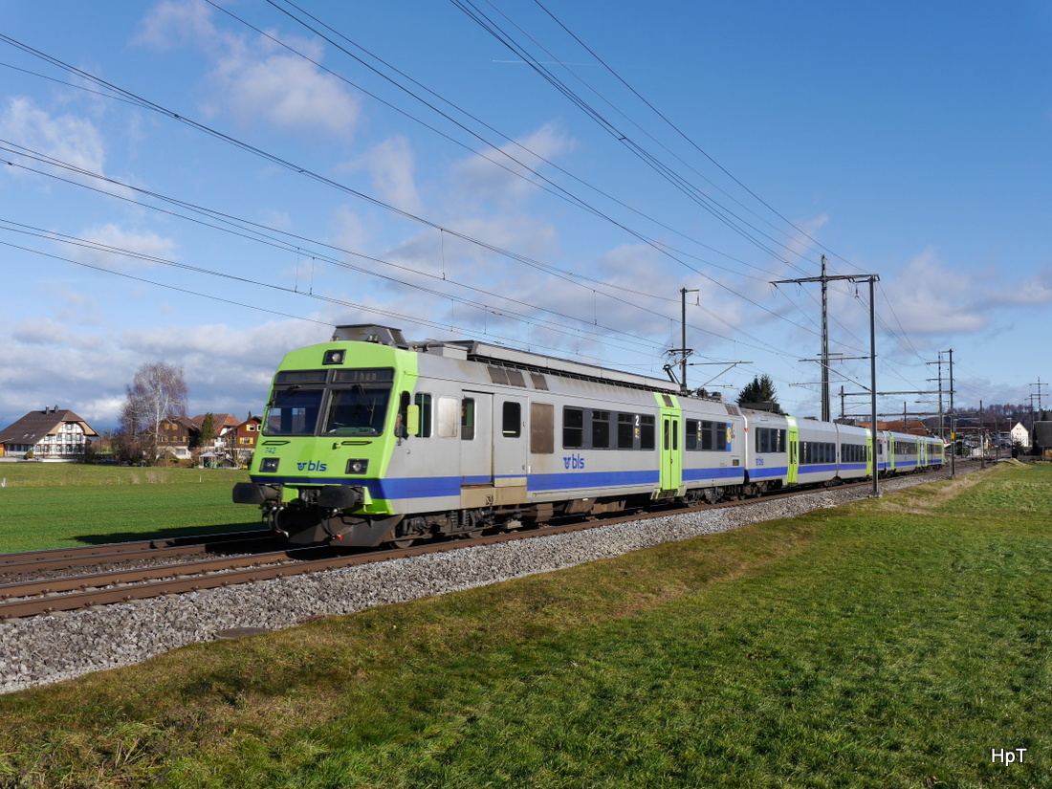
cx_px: 526
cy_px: 394
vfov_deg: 39.7
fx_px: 1094
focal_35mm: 36
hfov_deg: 51.4
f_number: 8
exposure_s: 1/400
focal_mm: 18
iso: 160
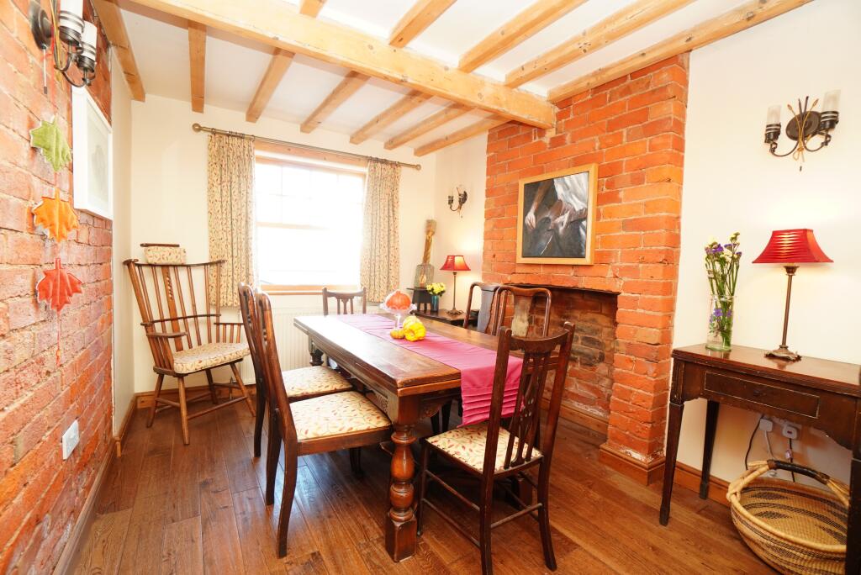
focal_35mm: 15
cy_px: 288
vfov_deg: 77.4
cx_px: 430
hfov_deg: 100.4
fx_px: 359
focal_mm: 10
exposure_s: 1/20
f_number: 4.5
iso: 400
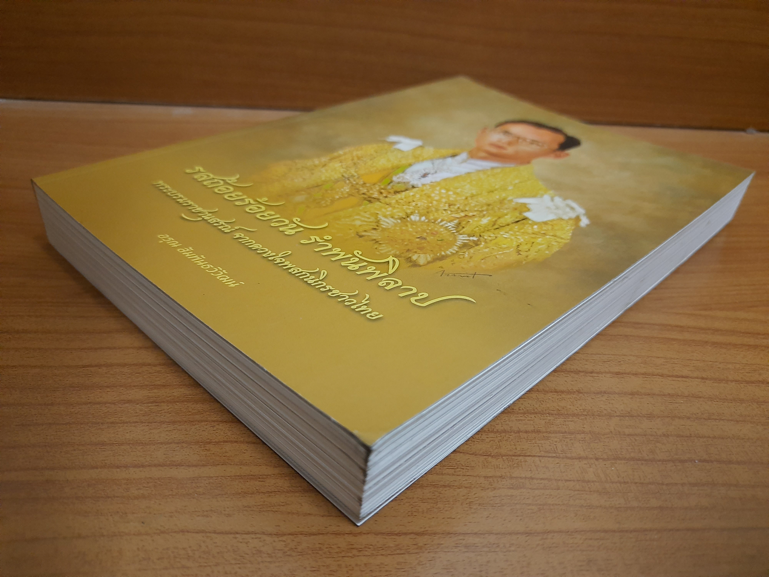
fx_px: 555
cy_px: 288
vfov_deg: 54.9
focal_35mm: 25
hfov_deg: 69.4
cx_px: 384
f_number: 2
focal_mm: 4.6
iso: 640
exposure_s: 1/25
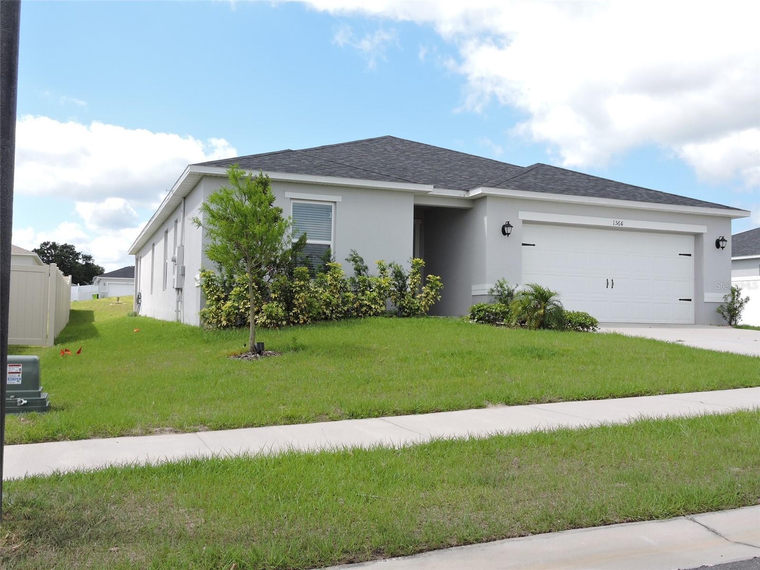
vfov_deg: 40.7
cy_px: 285
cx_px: 380
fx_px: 768
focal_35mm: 35
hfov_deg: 52.6
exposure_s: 1/640
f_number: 3.8
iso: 100
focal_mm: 6.3
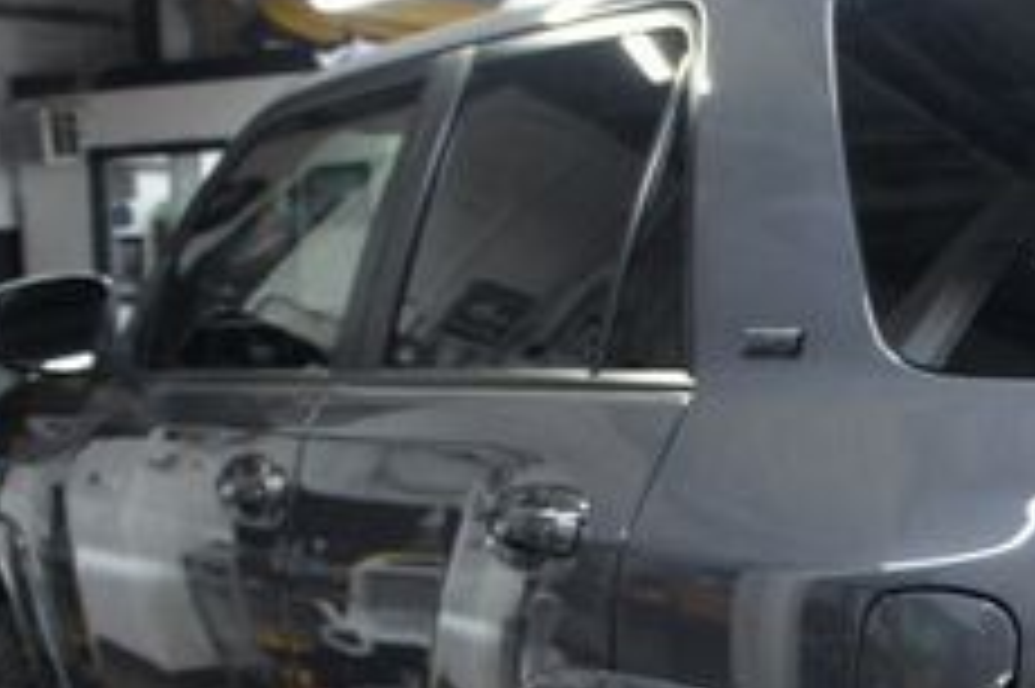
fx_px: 2155
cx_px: 1120
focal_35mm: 75
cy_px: 728
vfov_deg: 17.6
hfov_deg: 25.2
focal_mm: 18
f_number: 3.5
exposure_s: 1/30
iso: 500
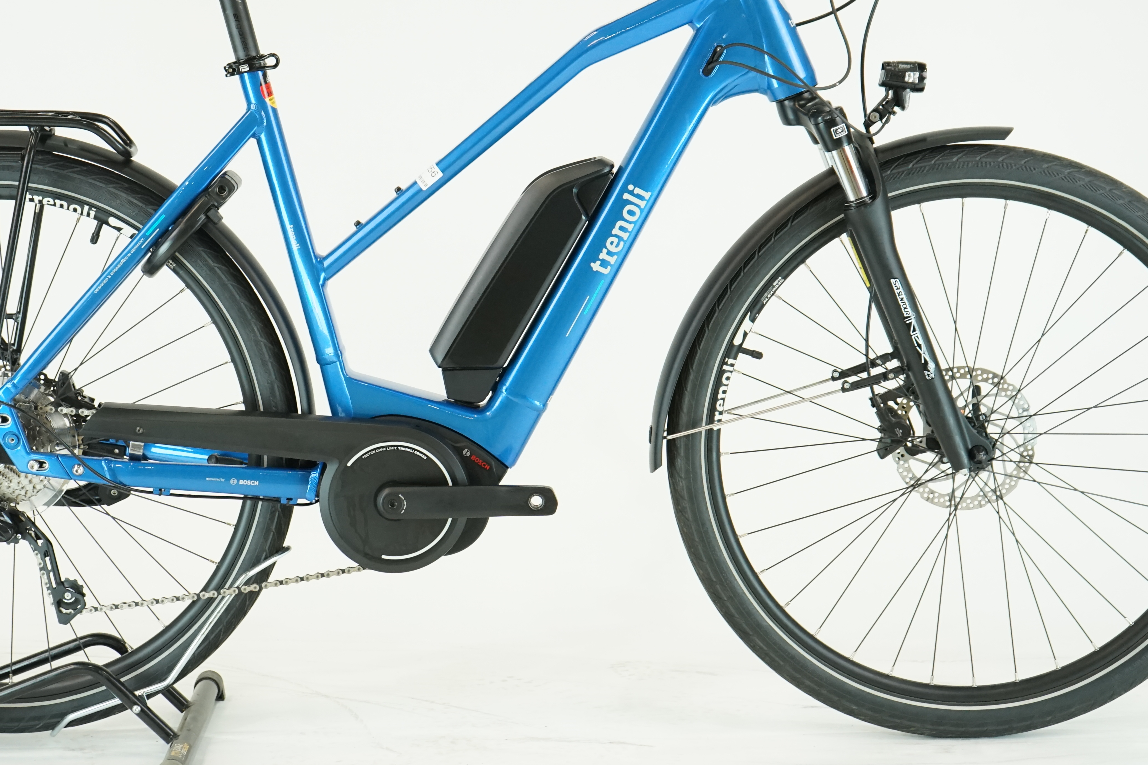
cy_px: 237
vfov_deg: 17.4
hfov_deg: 25.9
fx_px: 2487
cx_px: 466
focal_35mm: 78
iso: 1600
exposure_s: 1/200
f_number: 5.6
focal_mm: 54
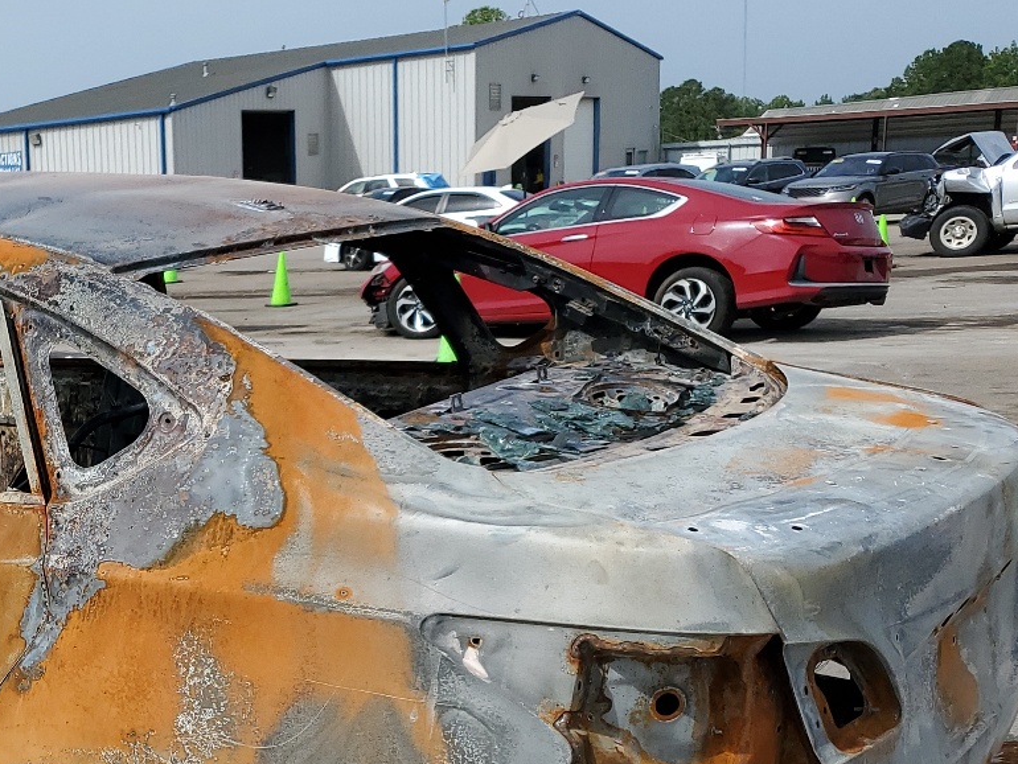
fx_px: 1589
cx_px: 7
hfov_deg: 32.7
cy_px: 654
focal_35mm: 54
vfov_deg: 26.3
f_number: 1.5
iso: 50
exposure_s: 1/5000
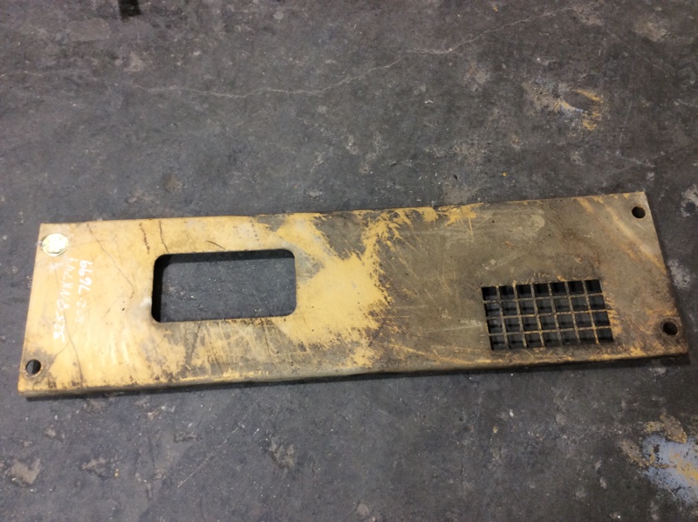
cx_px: 349
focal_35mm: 32
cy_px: 261
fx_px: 644
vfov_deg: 44.1
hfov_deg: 56.9
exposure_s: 1/24
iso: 64
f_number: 2.4
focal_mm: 3.3
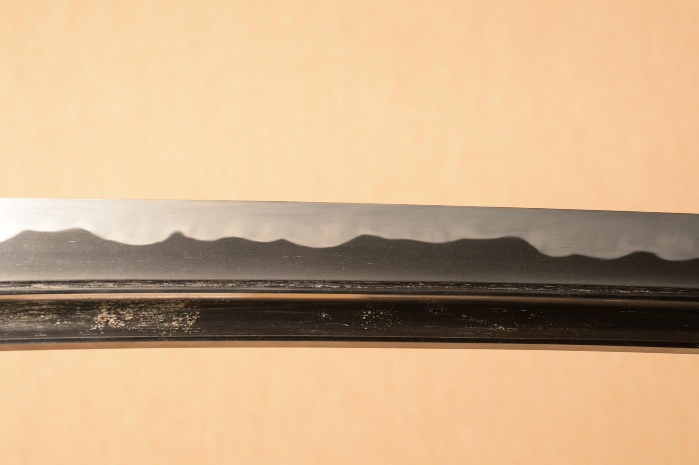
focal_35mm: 105
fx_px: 2037
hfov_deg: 19.5
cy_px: 232
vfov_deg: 13.0
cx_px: 350
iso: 400
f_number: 11
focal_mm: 70
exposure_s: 1/2
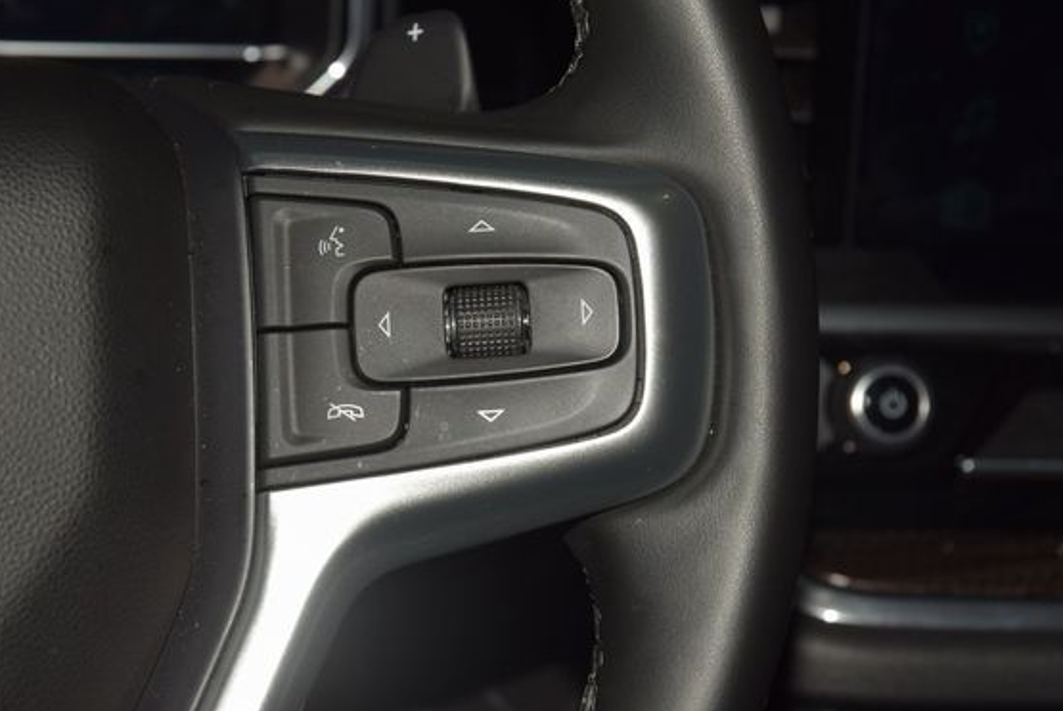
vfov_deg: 11.3
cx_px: 479
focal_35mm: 121
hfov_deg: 16.9
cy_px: 310
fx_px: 3576
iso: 100
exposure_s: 1/125
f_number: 8
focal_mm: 70
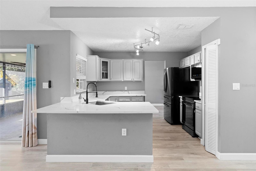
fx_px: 156
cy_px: 86
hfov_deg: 78.6
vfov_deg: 57.2
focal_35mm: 22
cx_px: 128
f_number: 8
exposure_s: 1/6
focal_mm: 22
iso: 800
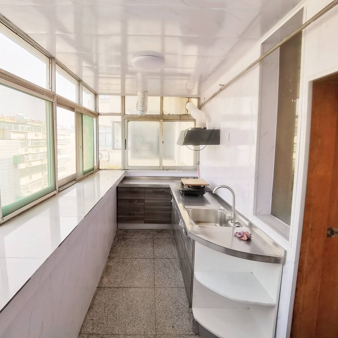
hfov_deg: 72.0
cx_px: 155
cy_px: 163
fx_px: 232
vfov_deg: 72.1
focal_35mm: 21
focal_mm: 2.26
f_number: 2.2
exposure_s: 1/130
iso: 50
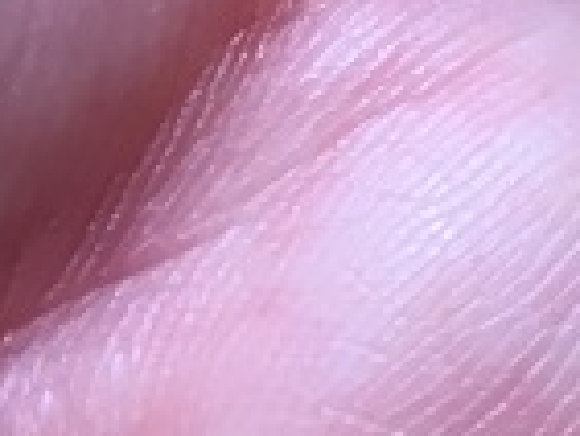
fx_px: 3455
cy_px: -457
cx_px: 1320
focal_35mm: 206
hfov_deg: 8.8
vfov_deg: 7.0
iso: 50
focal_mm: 4.15
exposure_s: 1/30
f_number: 2.2
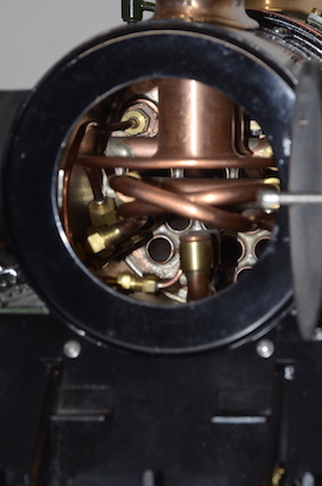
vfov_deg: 6.9
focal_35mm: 300
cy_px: 243
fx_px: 4045
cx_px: 161
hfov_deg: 4.6
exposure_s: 1/60
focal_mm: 200
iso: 800
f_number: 14
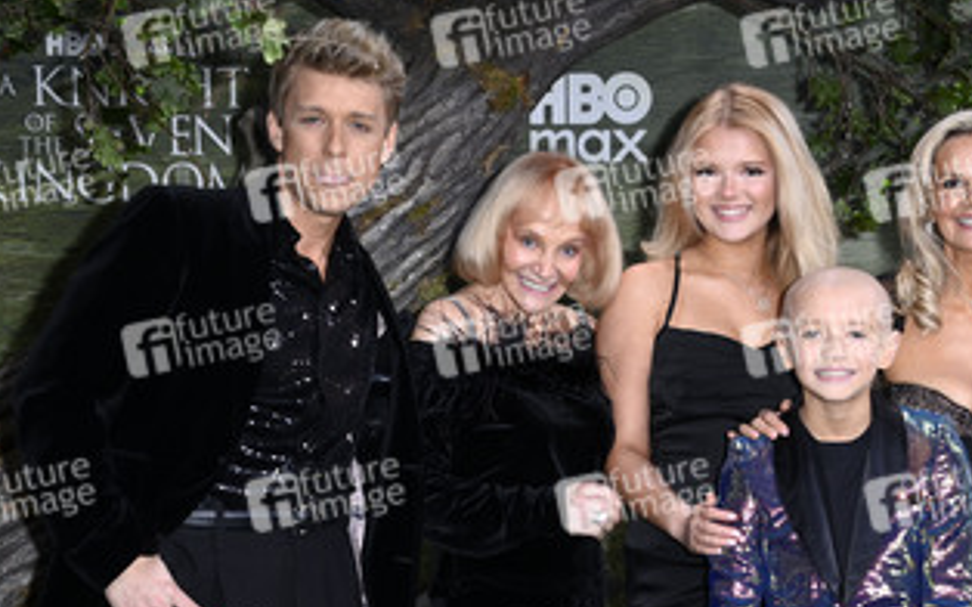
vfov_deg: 13.7
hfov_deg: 21.9
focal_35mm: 95
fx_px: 2516
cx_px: 553
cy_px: 418
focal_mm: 65
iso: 640
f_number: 5.6
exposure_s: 1/250
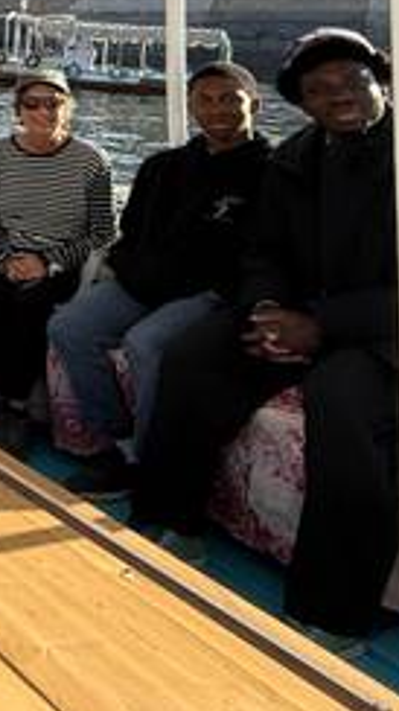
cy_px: 41
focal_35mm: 45
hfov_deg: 18.1
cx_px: -396
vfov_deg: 41.1
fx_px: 848
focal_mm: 2.22
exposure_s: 1/619
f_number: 2.2
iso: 50
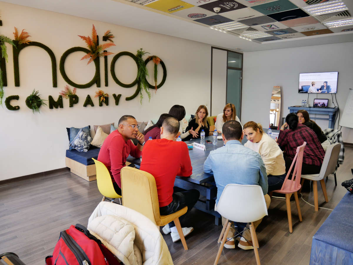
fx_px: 245
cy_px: 132
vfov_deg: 56.8
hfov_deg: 71.6
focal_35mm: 24
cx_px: 176
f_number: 3.5
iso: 800
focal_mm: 12
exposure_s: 1/25
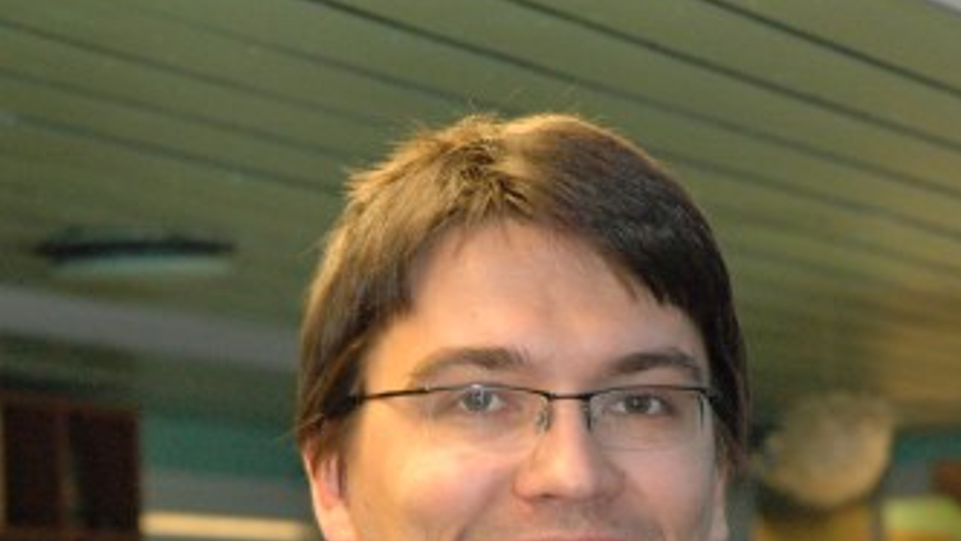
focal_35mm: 185
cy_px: 553
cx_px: 593
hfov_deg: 11.6
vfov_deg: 6.5
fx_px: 4714
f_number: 5
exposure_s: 1/60
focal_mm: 65
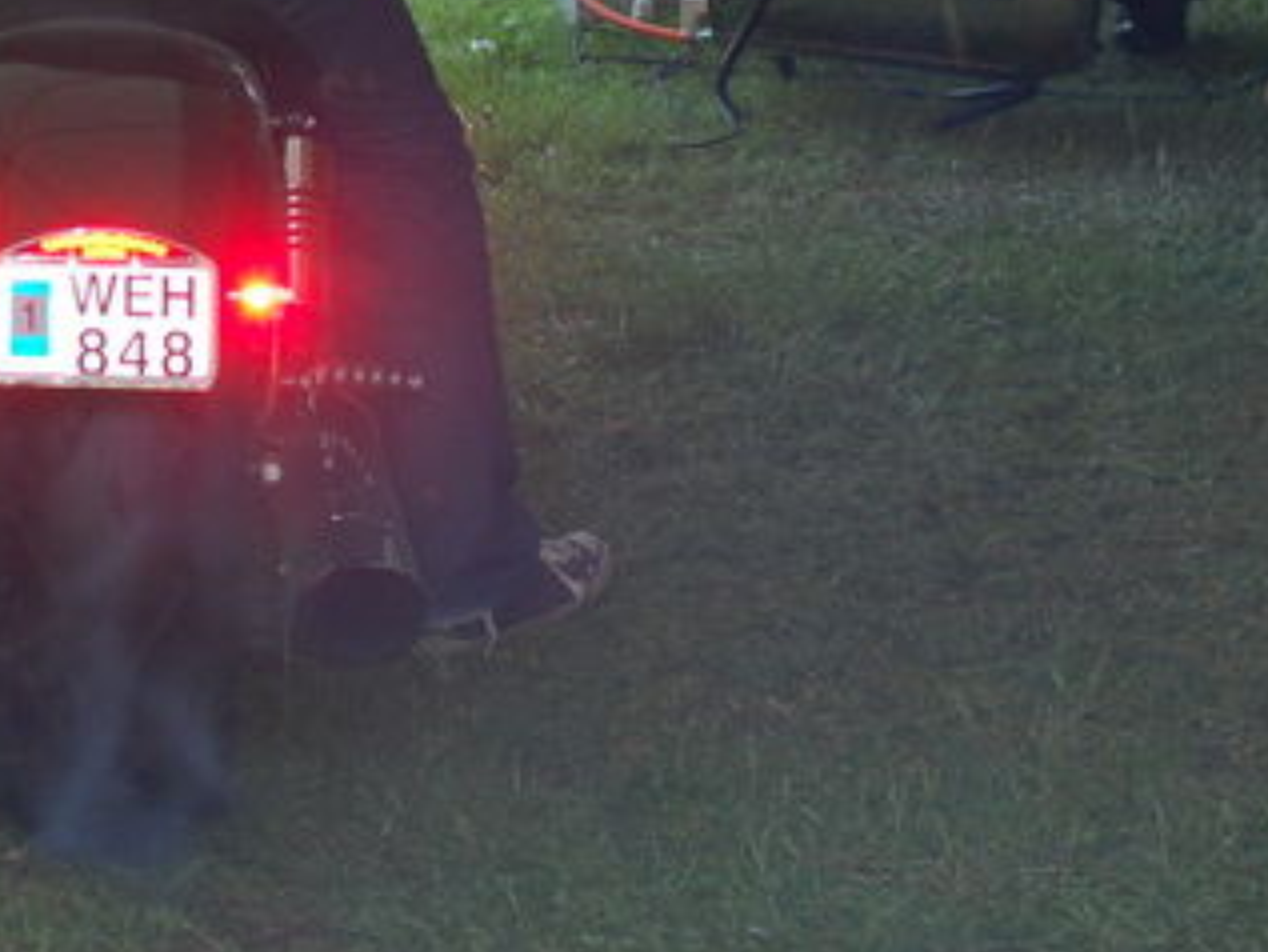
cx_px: 154
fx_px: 4662
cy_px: 70
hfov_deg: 15.3
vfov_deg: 11.6
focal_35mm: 127
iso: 400
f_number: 2.8
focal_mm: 35
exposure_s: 1/80
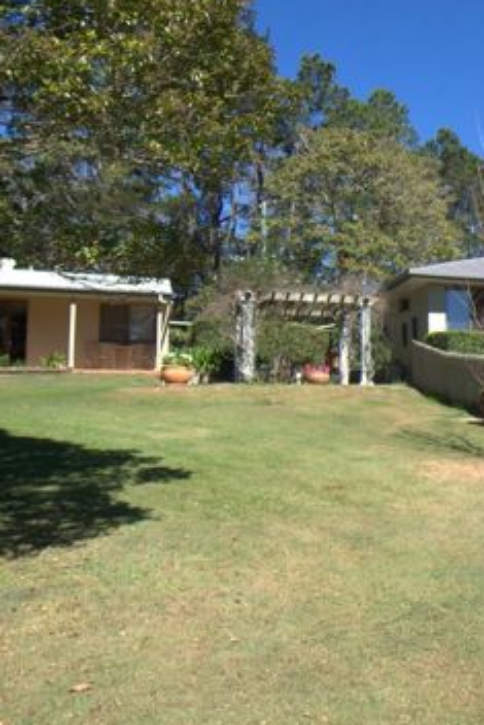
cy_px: 325
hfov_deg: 32.9
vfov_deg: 55.7
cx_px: 560
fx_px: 685
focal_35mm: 34
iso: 100
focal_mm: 10
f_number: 7.1
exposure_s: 1/200
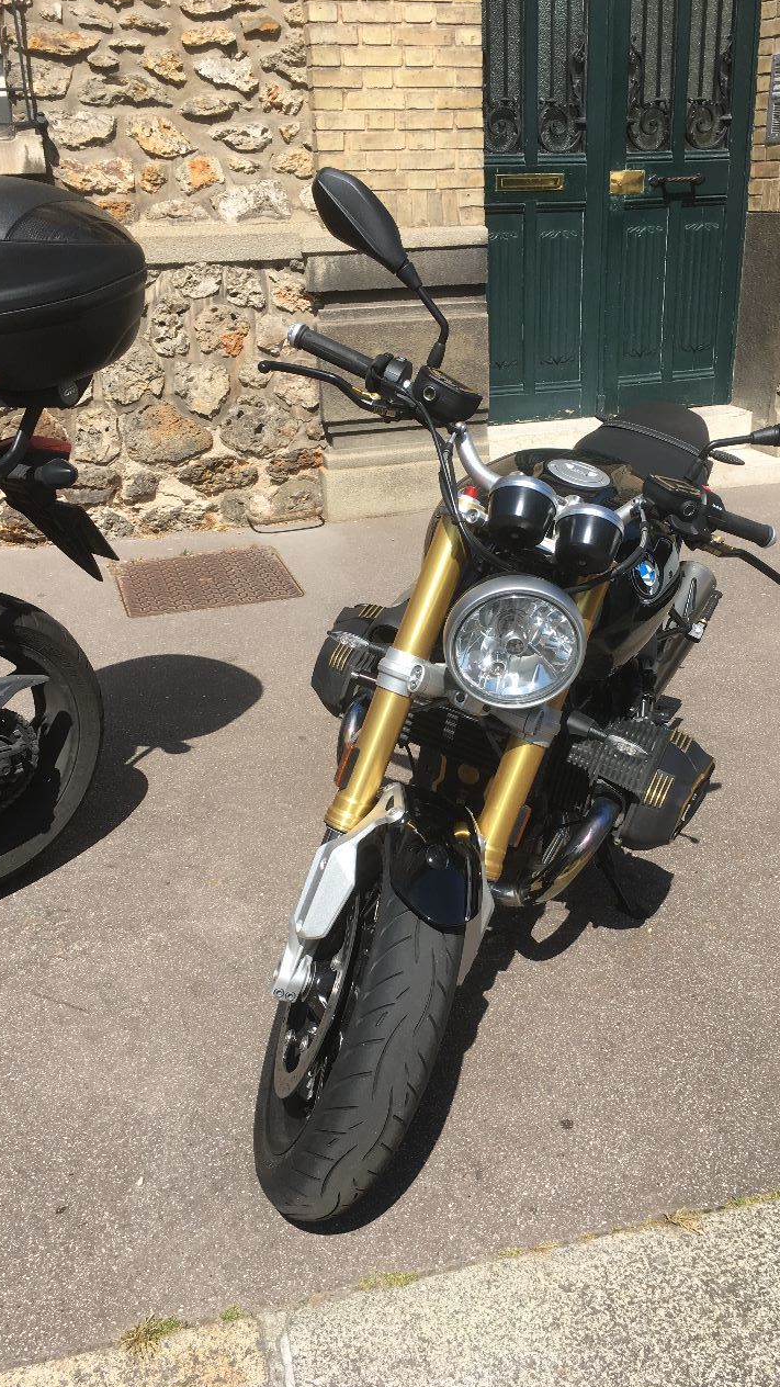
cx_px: 446
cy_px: 695
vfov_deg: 61.0
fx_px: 1177
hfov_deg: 36.6
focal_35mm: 32
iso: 25
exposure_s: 1/1241
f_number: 2.2
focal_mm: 4.15
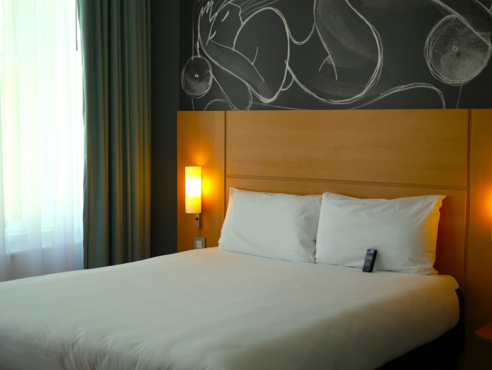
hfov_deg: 33.8
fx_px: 810
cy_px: 200
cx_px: 256
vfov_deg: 25.7
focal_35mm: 57
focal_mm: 25
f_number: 1.4
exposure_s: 1/800
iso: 160
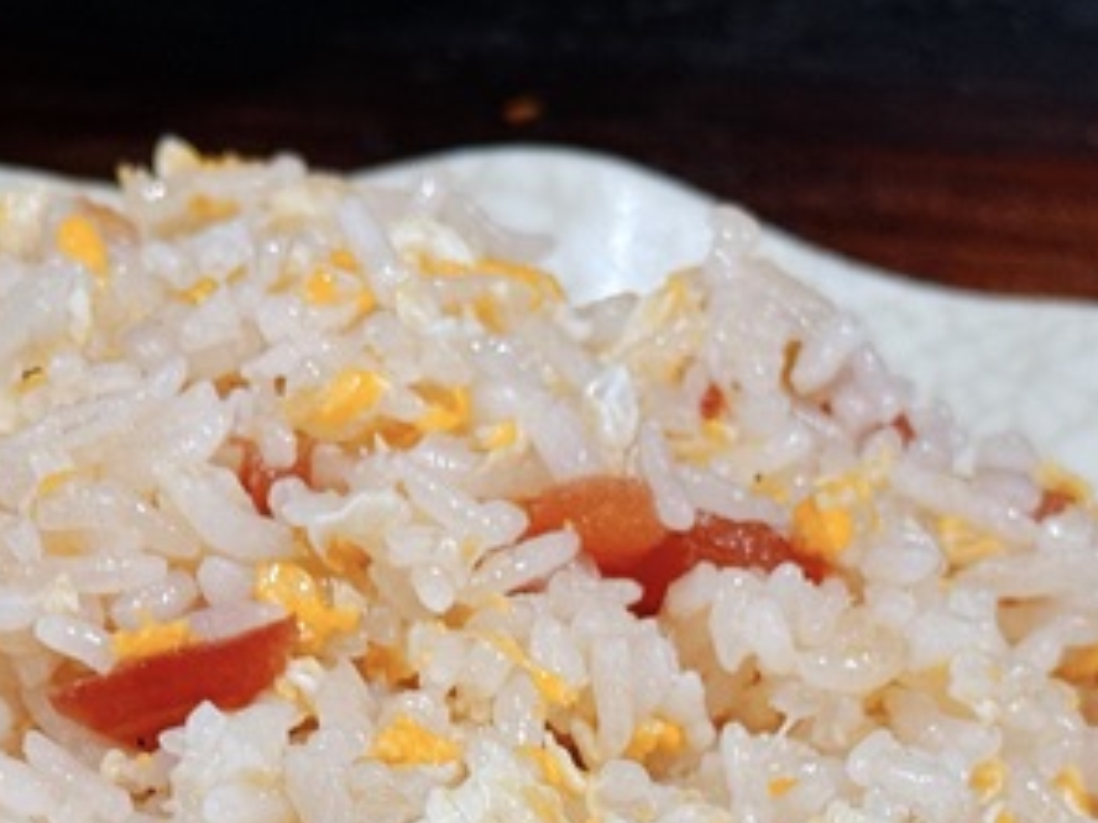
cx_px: 404
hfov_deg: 11.9
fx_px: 5265
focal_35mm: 166
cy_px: 1142
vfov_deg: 8.8
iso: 100
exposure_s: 1/50
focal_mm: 6.76
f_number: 1.78
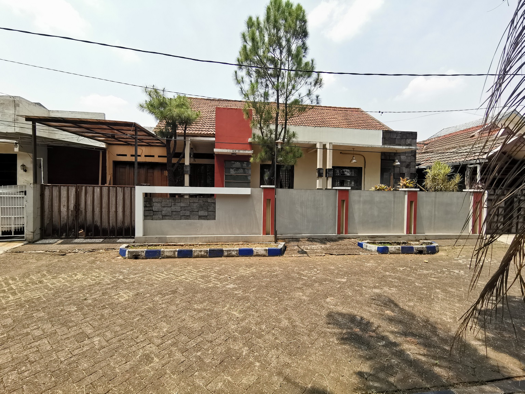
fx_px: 243
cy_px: 197
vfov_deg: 78.1
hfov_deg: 94.5
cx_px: 262
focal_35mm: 16
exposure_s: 1/621
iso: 50
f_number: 2.2
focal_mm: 2.35
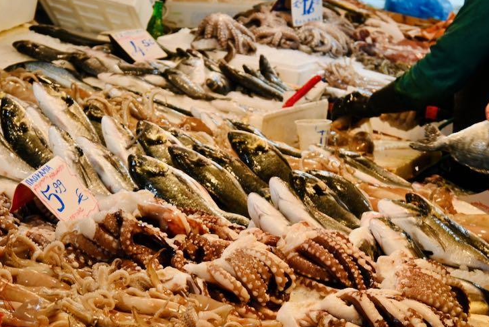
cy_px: 199
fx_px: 1451
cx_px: 183
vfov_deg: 12.8
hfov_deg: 19.1
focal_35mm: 107
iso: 360
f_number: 6
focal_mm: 47
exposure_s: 1/250
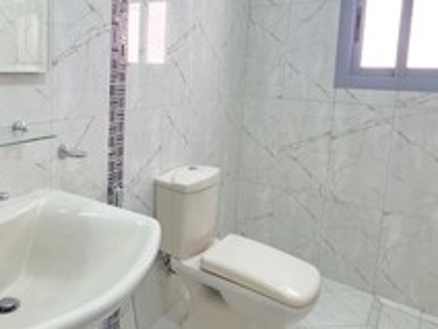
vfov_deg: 49.3
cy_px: 123
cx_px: 121
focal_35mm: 28
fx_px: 354
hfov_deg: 60.7
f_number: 1.9
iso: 250
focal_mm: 2.2
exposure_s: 1/100
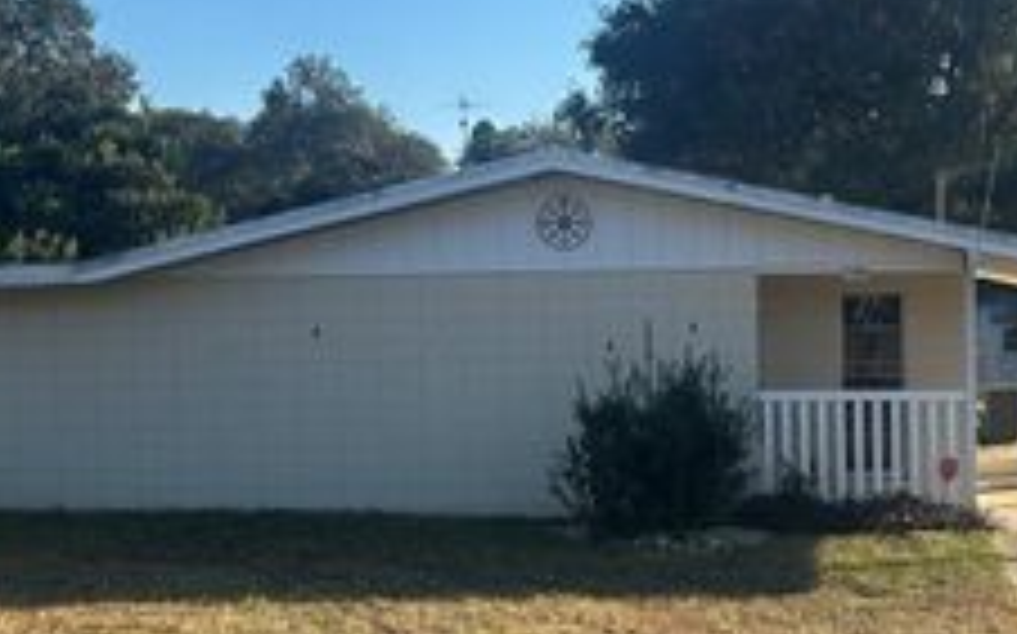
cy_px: 375
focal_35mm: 61
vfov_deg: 21.2
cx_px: 644
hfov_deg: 33.3
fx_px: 1690
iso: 50
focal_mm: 5.7
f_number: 1.5
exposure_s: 1/2299
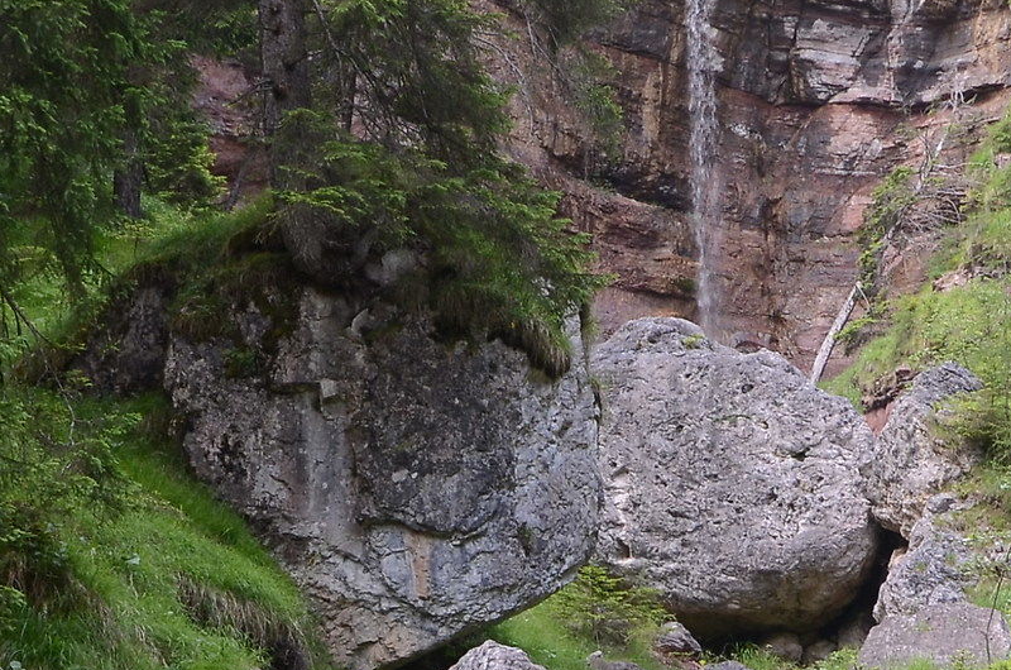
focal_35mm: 112
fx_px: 3153
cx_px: 706
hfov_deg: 18.1
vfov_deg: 12.1
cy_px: 537
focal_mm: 25
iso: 200
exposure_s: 1/60
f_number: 5.6
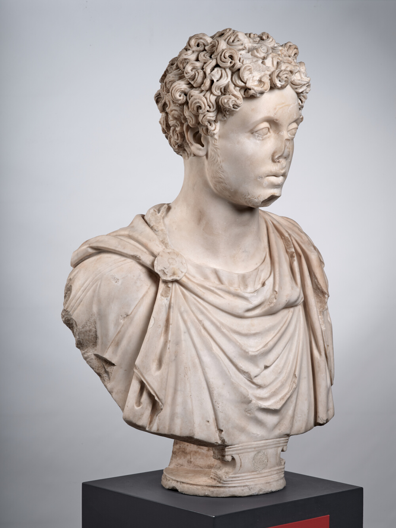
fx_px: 961
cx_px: 198
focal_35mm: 63
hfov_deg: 23.3
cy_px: 264
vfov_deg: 30.7
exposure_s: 1/125
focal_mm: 80
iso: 200
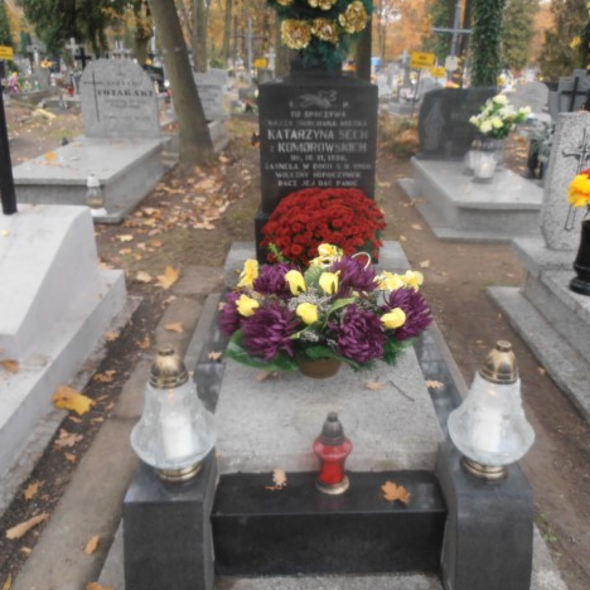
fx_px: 559
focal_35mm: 29
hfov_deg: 55.5
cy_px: 290
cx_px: 325
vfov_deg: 55.6
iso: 80
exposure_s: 1/50
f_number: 3
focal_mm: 4.2
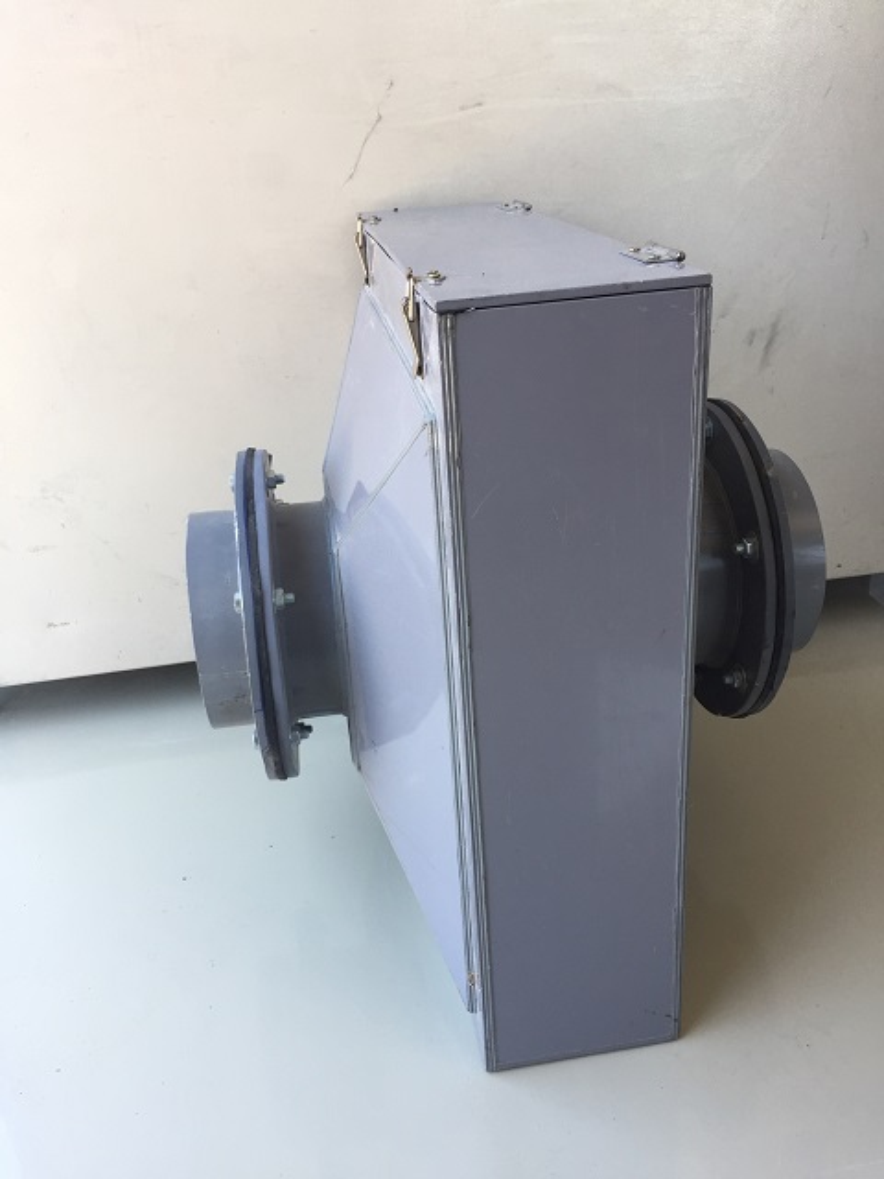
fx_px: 987
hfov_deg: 48.2
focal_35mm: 29
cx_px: 442
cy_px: 590
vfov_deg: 61.7
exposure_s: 1/100
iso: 40
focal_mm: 4.15
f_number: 2.2
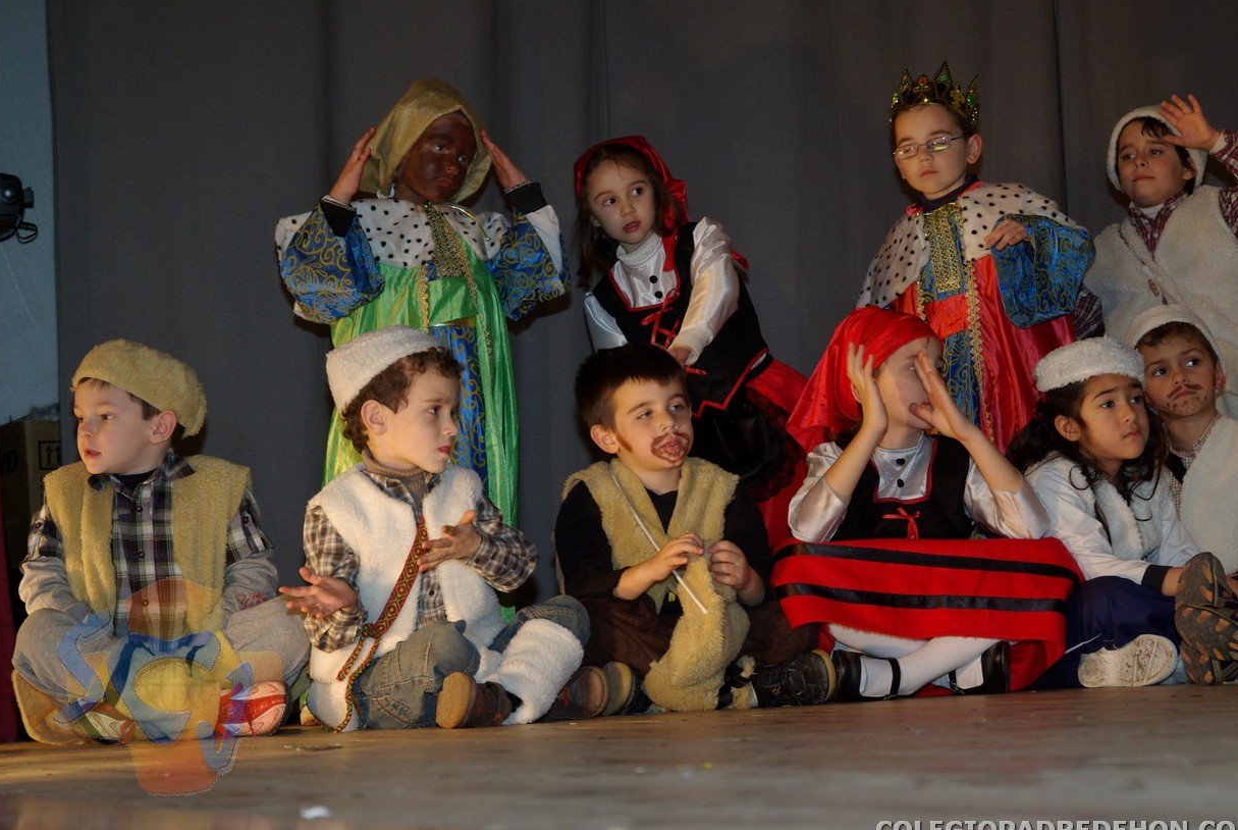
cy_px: 428
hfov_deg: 25.6
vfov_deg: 17.3
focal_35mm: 79
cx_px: 623
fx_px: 2721
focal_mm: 50
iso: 400
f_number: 5.6
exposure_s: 1/60
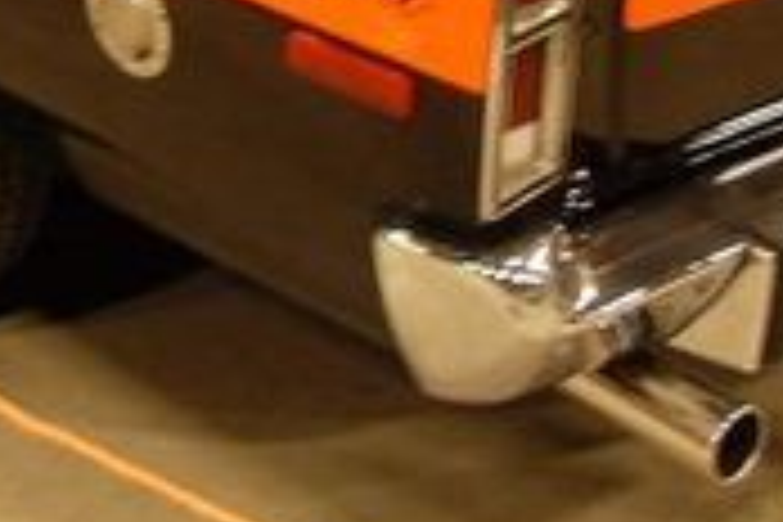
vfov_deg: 12.3
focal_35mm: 107
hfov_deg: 18.8
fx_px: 2327
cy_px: -212
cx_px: 94
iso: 200
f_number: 2.8
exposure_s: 1/8
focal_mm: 6
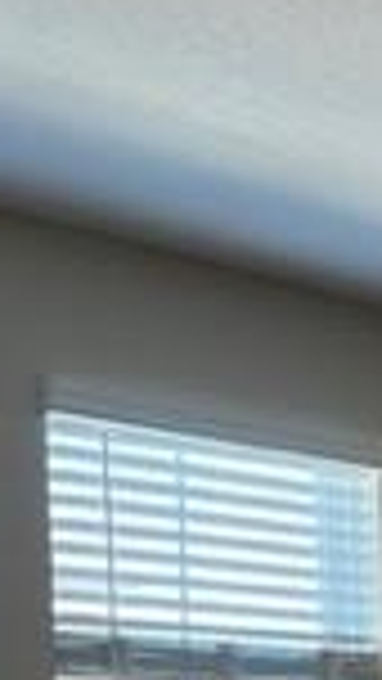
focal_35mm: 120
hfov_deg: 9.2
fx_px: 2160
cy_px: 878
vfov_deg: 16.9
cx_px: 863
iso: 64
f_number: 1.5
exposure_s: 1/146
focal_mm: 5.7
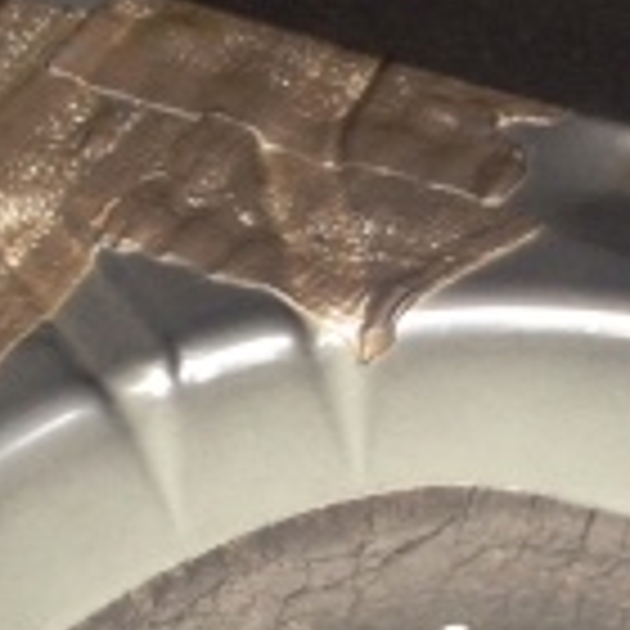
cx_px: 418
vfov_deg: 12.3
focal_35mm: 141
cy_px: 576
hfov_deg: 12.4
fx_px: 2903
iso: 50
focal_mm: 4.28
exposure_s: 1/24
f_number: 2.4
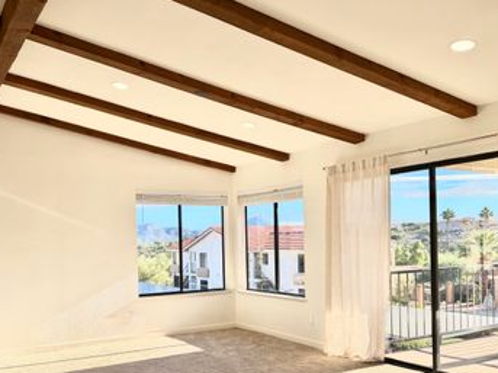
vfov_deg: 40.2
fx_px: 503
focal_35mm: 35
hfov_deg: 52.4
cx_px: 206
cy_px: 246
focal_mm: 6.76
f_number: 1.78
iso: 80
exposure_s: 1/1585
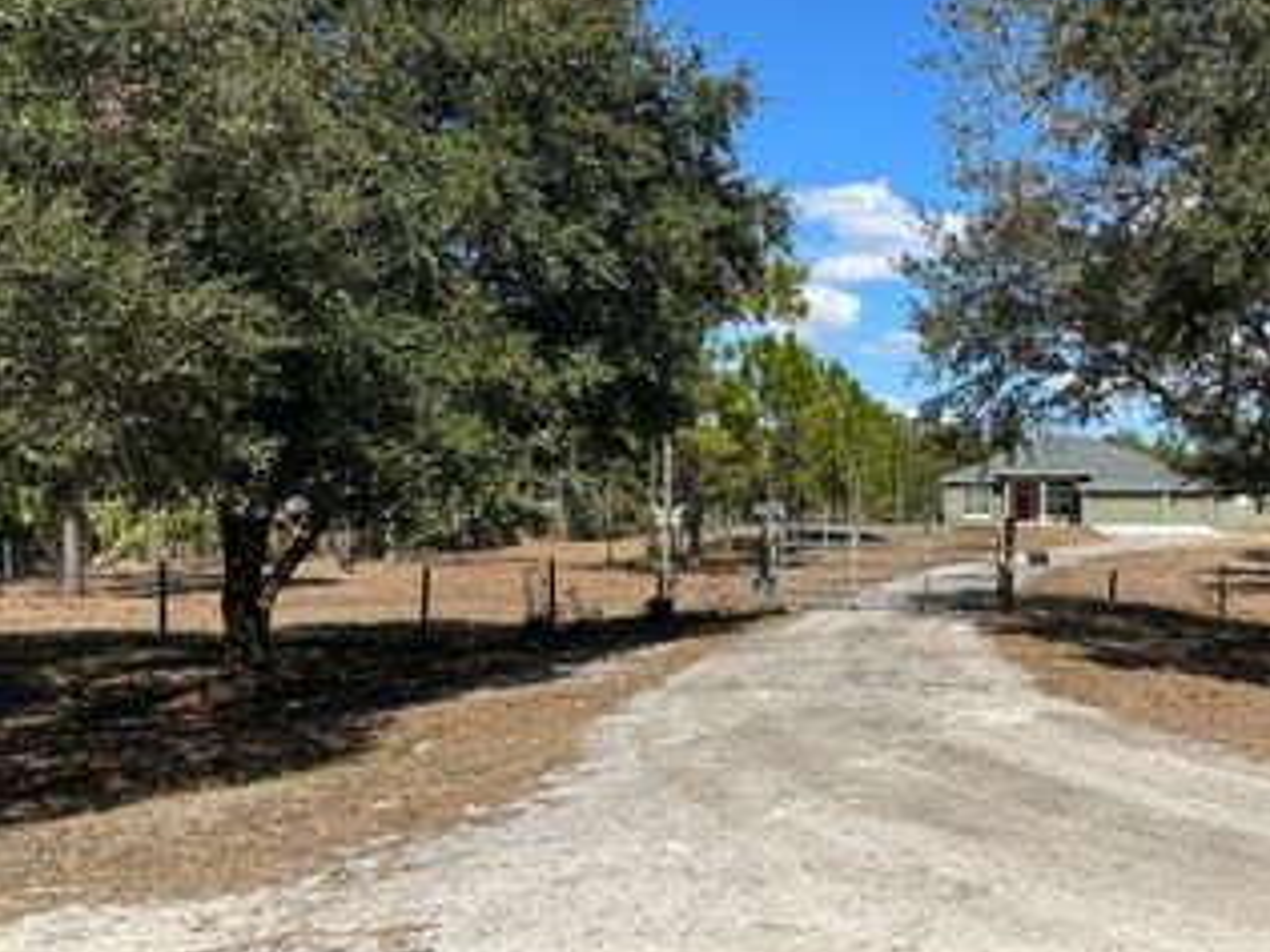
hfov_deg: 46.7
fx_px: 1394
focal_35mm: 38
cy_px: 528
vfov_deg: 37.7
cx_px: 997
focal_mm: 6.86
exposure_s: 1/6211
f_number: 1.78
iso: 80
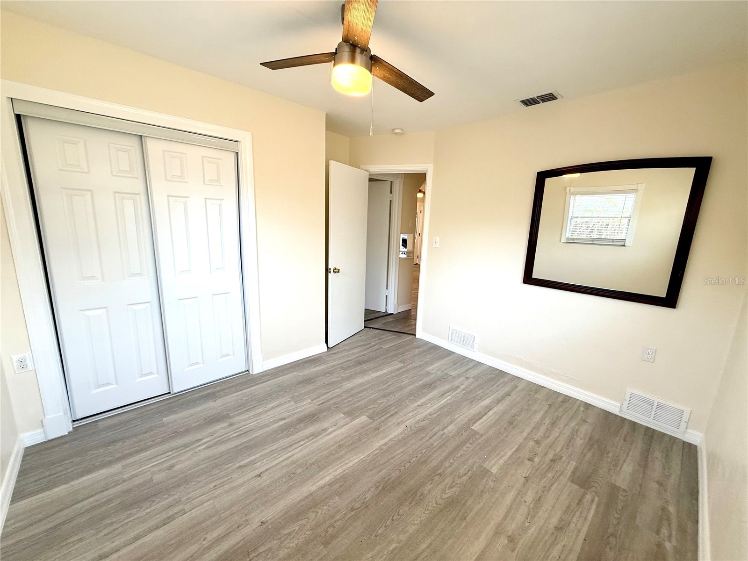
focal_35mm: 14
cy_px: 280
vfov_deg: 85.7
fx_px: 303
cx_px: 374
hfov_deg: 102.1
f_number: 2.2
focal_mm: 2.22
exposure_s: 1/120
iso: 100
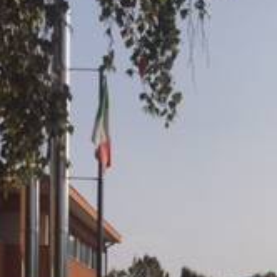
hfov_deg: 17.2
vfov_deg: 16.9
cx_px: 265
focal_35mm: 99
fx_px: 896
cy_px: 322
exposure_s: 1/6623
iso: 32
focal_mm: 4.15
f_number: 2.2
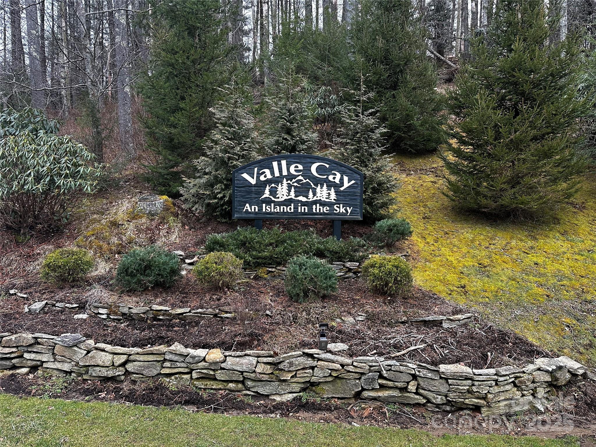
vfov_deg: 56.8
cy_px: 224
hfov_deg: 71.6
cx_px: 298
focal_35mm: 24
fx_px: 413
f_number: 1.78
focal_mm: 6.86
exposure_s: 1/121
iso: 160
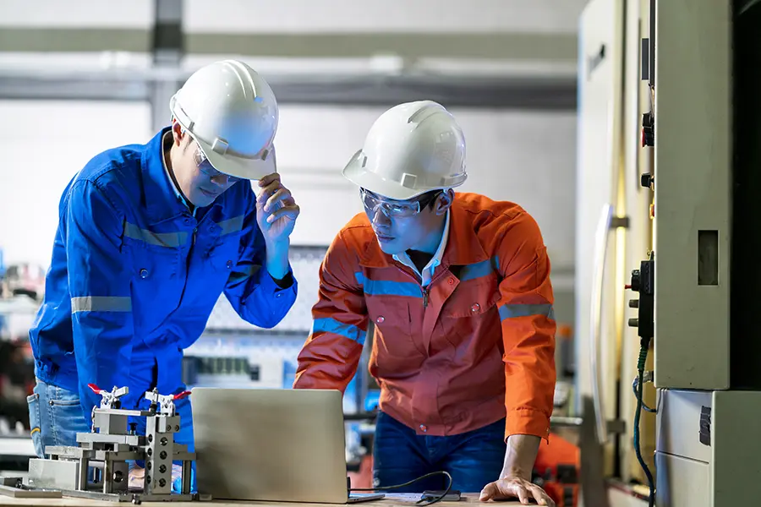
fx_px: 1797
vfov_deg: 16.1
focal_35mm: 85
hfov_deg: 23.9
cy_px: 254
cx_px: 380
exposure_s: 1/200
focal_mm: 85
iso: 400
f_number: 2.2
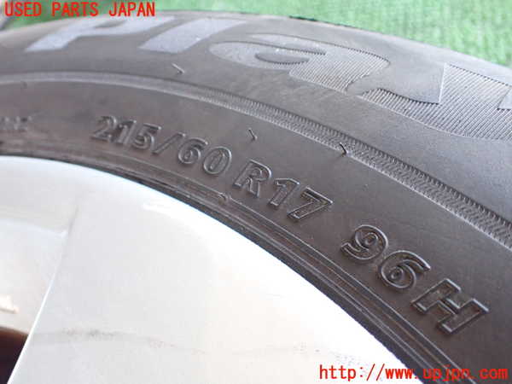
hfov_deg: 60.0
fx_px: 444
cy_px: 192
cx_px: 256
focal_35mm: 30
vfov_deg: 46.8
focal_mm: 5.4
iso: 800
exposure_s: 1/125
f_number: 2.3
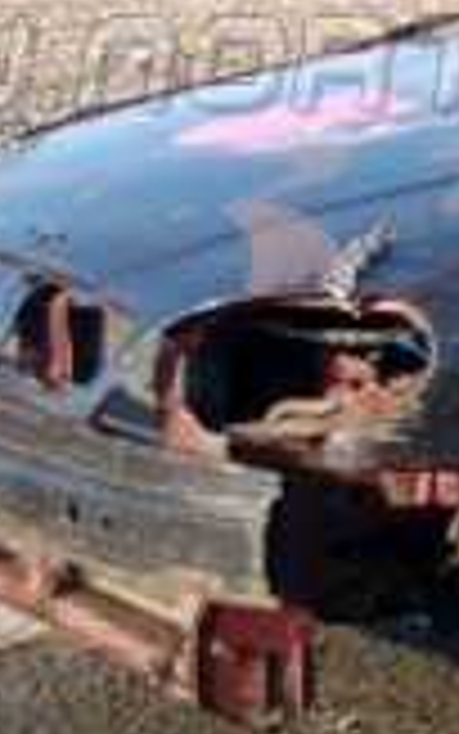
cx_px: 972
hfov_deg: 6.8
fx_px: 3719
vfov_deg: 11.2
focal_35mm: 186
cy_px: 77
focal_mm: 31
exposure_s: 1/400
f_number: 4.5
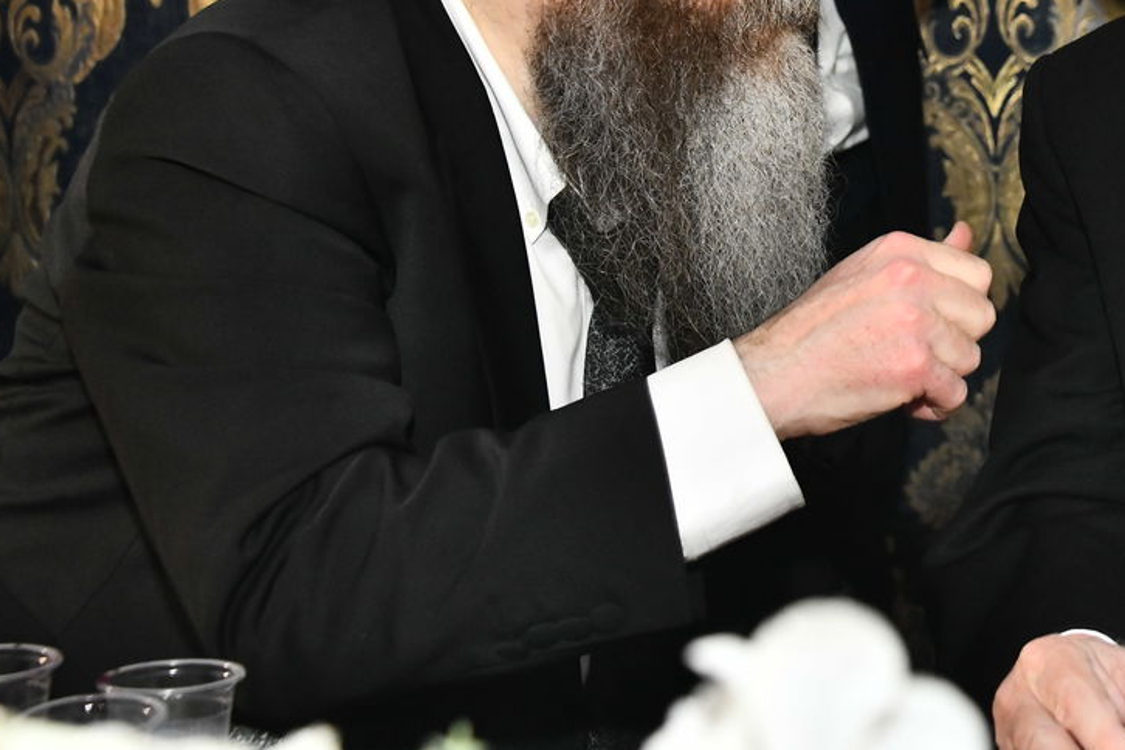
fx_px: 2531
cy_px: 52
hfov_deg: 24.6
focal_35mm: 81
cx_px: 941
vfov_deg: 16.6
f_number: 5.6
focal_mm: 42
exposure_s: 1/100
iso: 2500
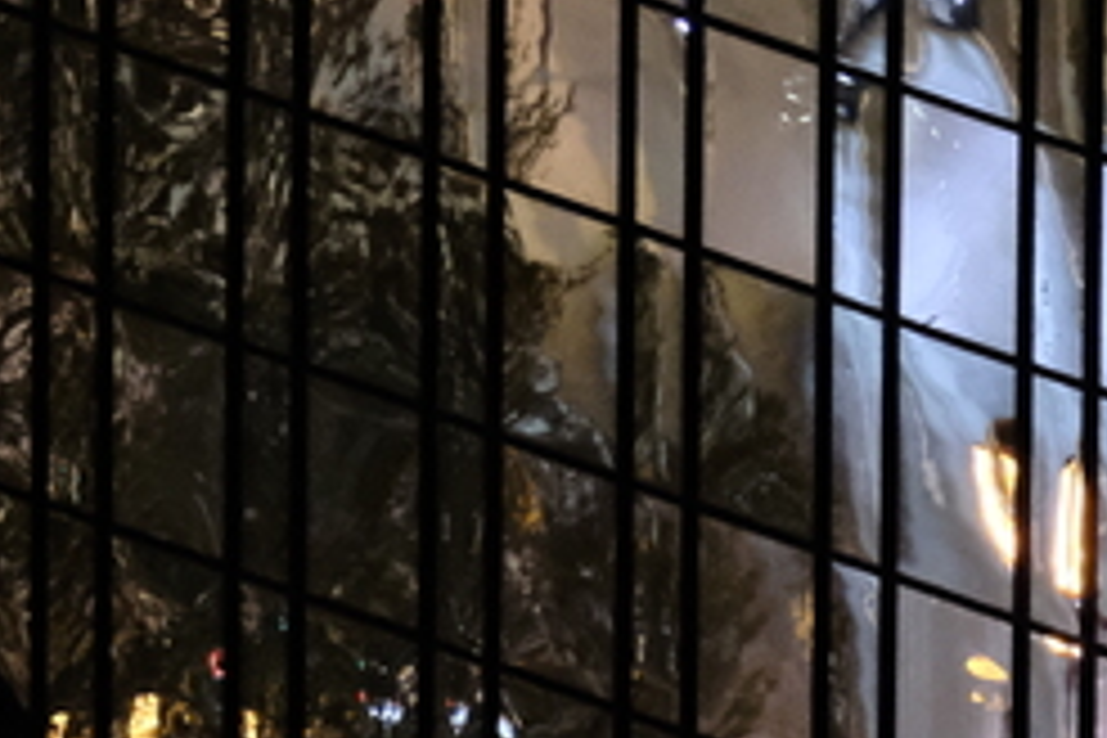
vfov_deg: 1.0
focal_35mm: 1442
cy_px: -281
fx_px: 44338
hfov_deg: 1.4
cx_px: 1048
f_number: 6.3
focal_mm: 230.8
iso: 12800
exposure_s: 1/10
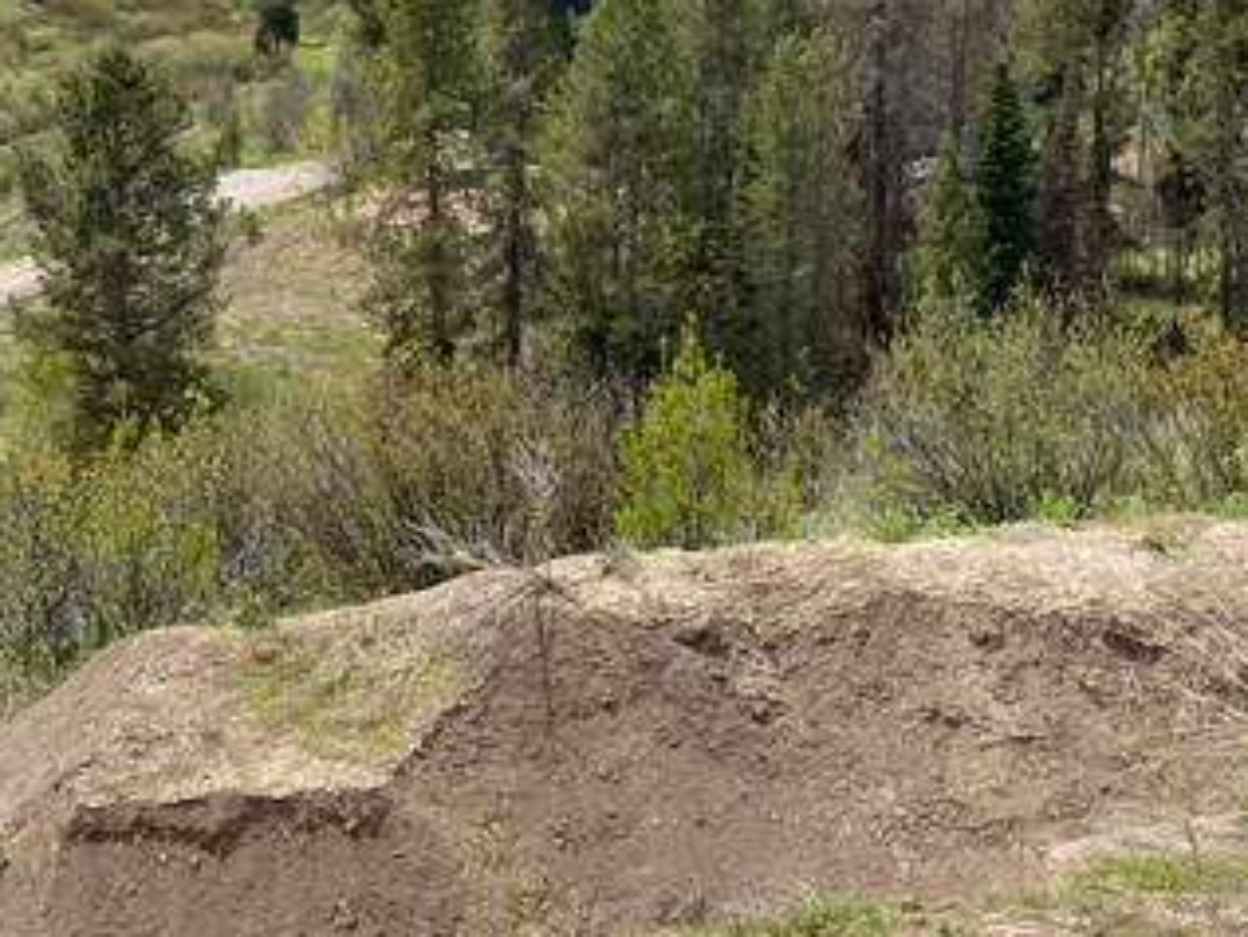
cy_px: 311
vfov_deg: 17.5
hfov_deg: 23.2
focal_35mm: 84
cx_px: 803
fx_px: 3030
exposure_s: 1/2967
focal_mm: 4.25
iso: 32
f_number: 1.8
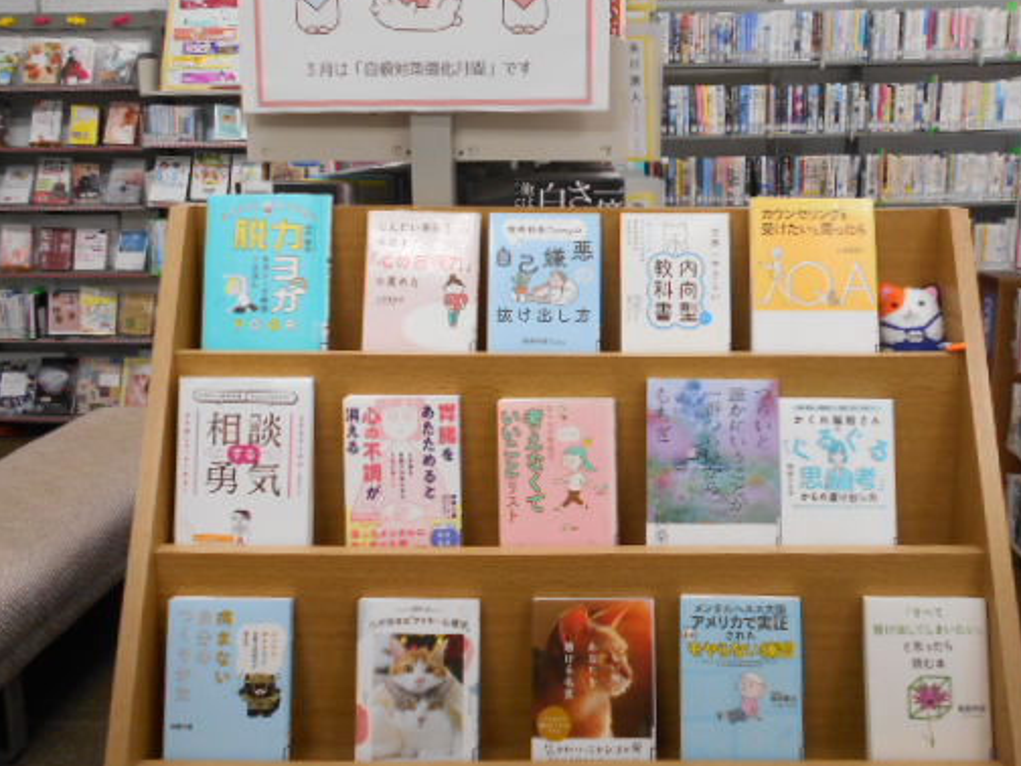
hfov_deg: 55.3
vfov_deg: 42.8
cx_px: 547
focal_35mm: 33
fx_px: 973
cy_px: 326
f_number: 3.2
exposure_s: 1/30
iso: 250
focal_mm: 4.6
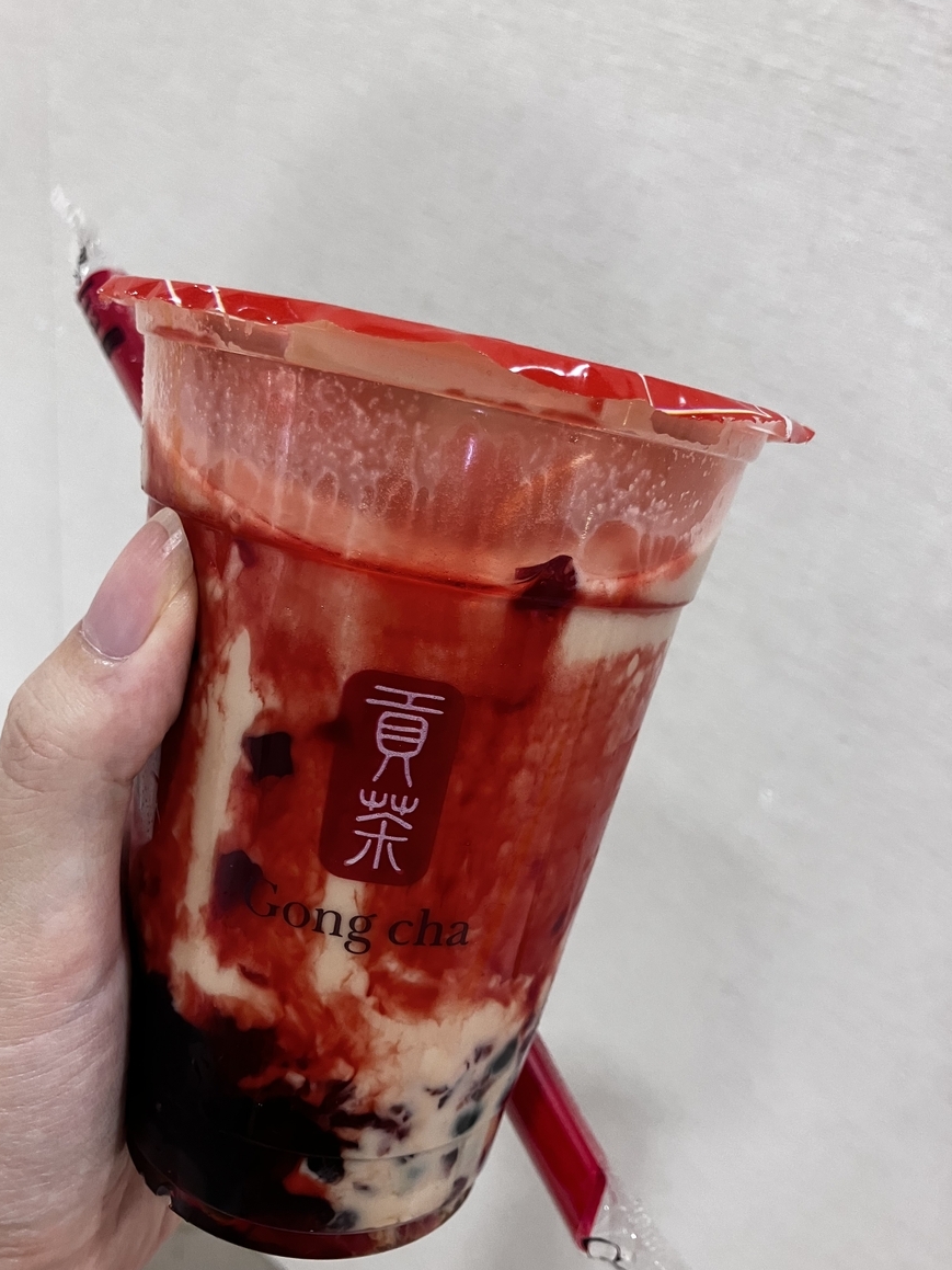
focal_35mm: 29
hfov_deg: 48.2
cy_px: 654
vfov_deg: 61.7
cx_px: 461
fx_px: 1064
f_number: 1.8
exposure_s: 1/60
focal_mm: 3.99
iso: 125
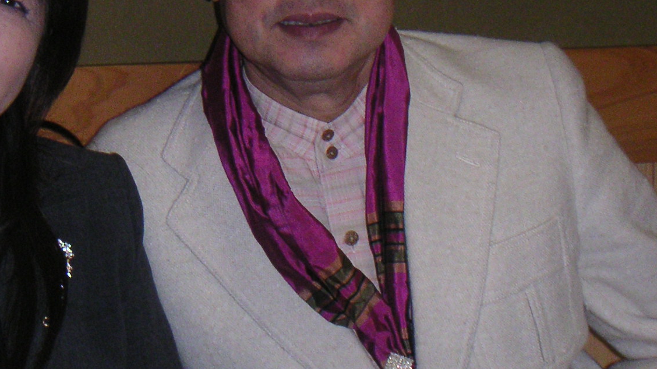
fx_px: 1585
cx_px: 176
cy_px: 162
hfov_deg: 23.2
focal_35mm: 91
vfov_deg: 13.3
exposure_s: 1/45
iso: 160
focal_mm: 7.2
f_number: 2.9
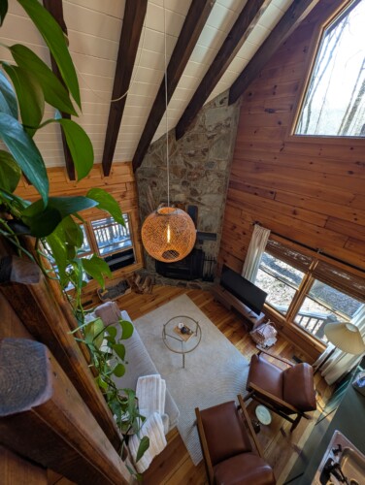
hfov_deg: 94.6
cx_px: 182
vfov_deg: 110.5
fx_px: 168
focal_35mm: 12
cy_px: 242
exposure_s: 1/60
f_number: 1.95
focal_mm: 2.23
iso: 55
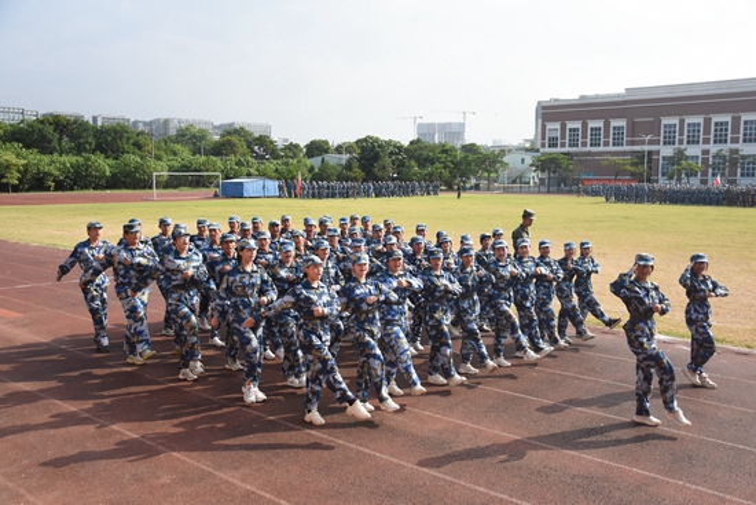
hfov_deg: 53.1
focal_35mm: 36
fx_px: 756
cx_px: 378
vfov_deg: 36.9
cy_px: 252
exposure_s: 1/6400
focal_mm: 24
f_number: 3.8
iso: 1000
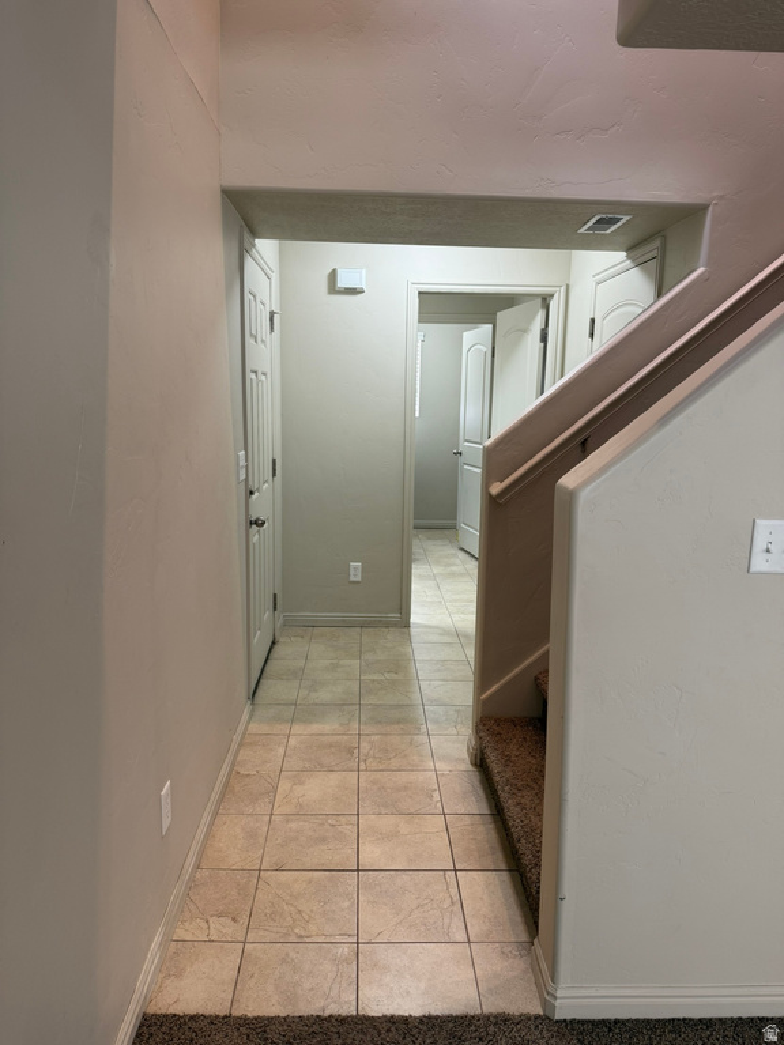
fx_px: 725
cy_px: 522
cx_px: 392
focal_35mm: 24
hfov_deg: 56.8
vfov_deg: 71.6
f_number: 1.78
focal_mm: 6.76
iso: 125
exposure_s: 1/60
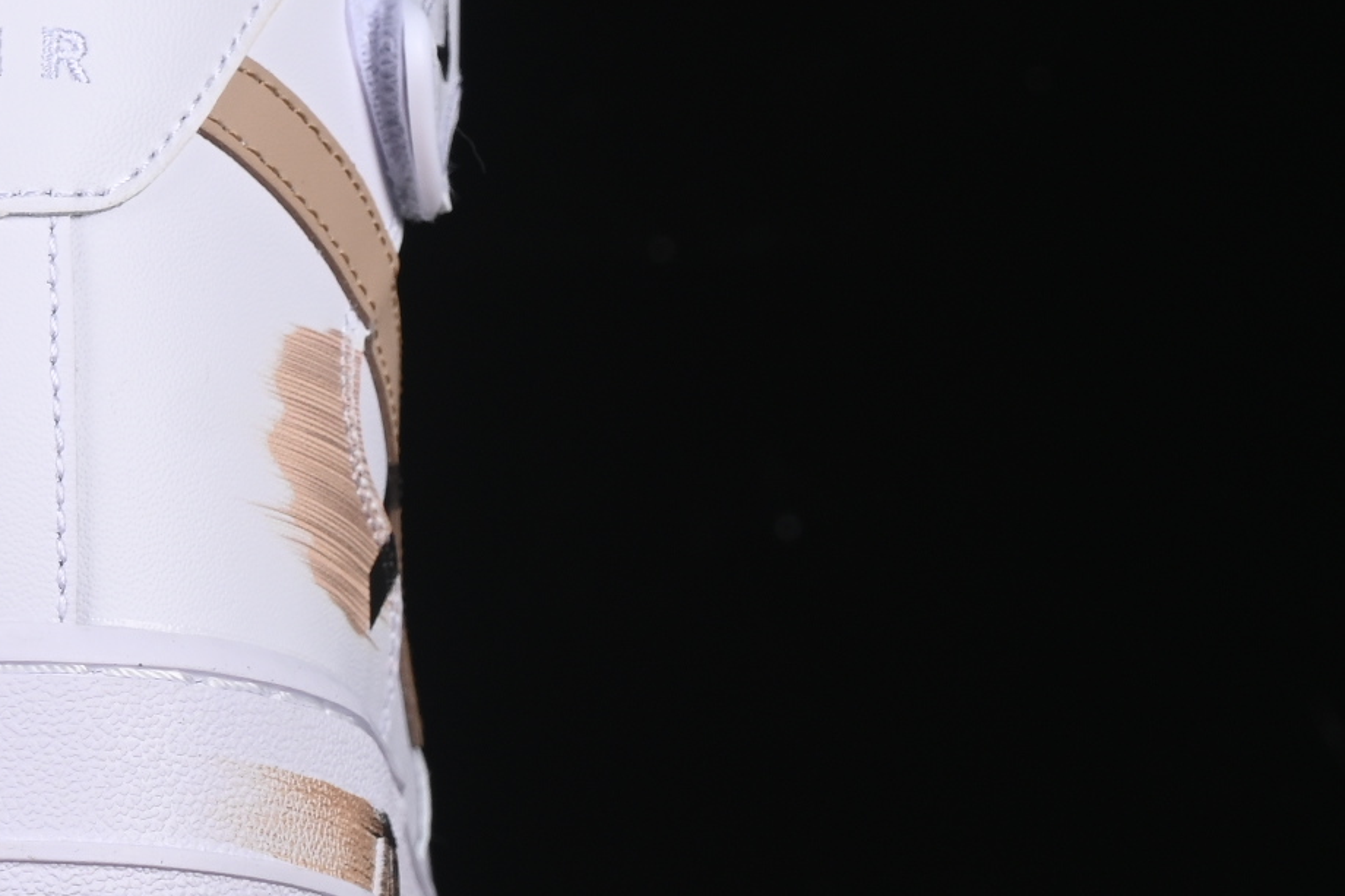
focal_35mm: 227
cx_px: -373
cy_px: 218
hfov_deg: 8.9
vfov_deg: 6.0
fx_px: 8479
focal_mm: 50
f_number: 8
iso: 160
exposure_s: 1/125
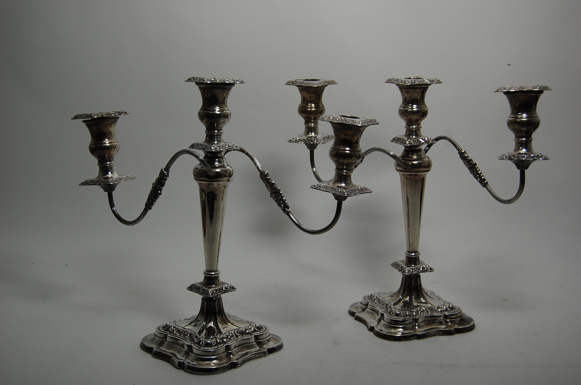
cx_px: 290
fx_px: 773
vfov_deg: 28.0
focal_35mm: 48
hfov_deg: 41.2
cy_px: 192
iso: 250
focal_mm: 32
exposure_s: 1/125
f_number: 5.6
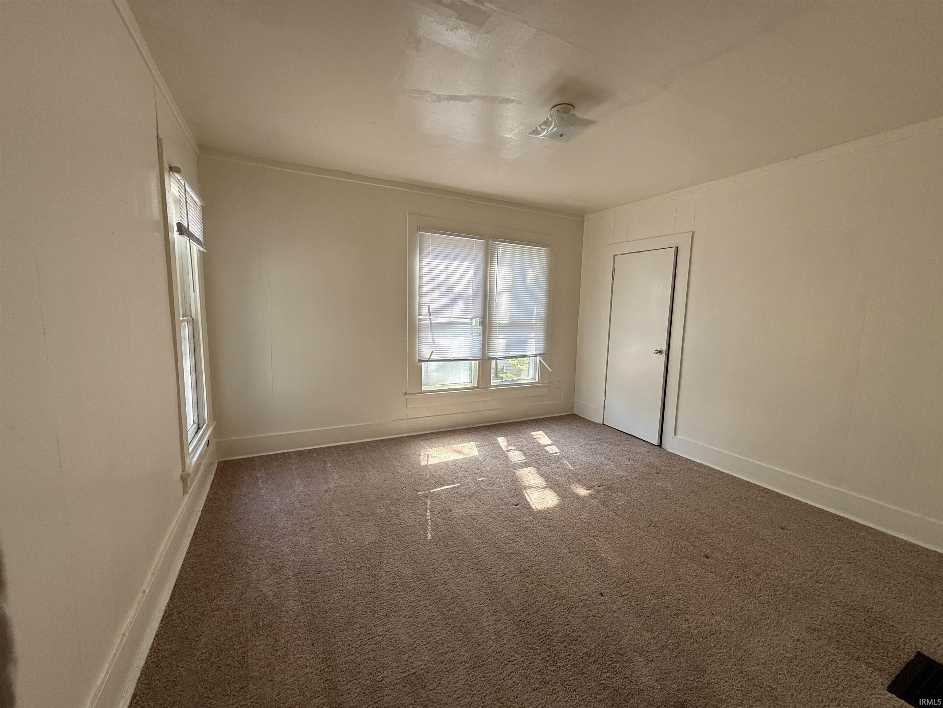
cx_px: 472
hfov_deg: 102.1
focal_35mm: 14
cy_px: 354
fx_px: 381
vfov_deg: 85.7
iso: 64
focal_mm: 2.22
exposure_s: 1/164
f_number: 2.2
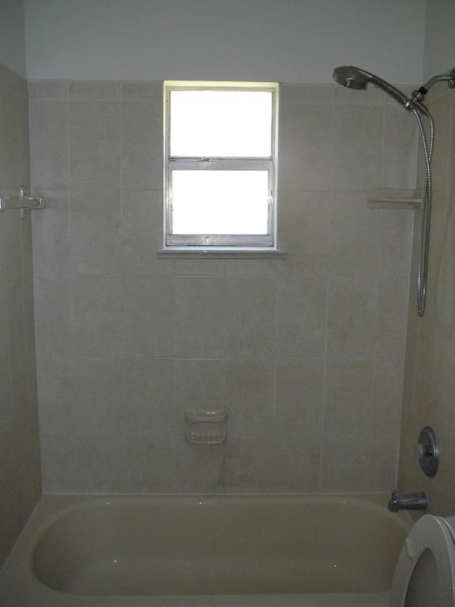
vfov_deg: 52.6
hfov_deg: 40.7
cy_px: 304
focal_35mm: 35
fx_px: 613
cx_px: 228
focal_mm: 5.2
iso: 100
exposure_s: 1/30
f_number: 2.8
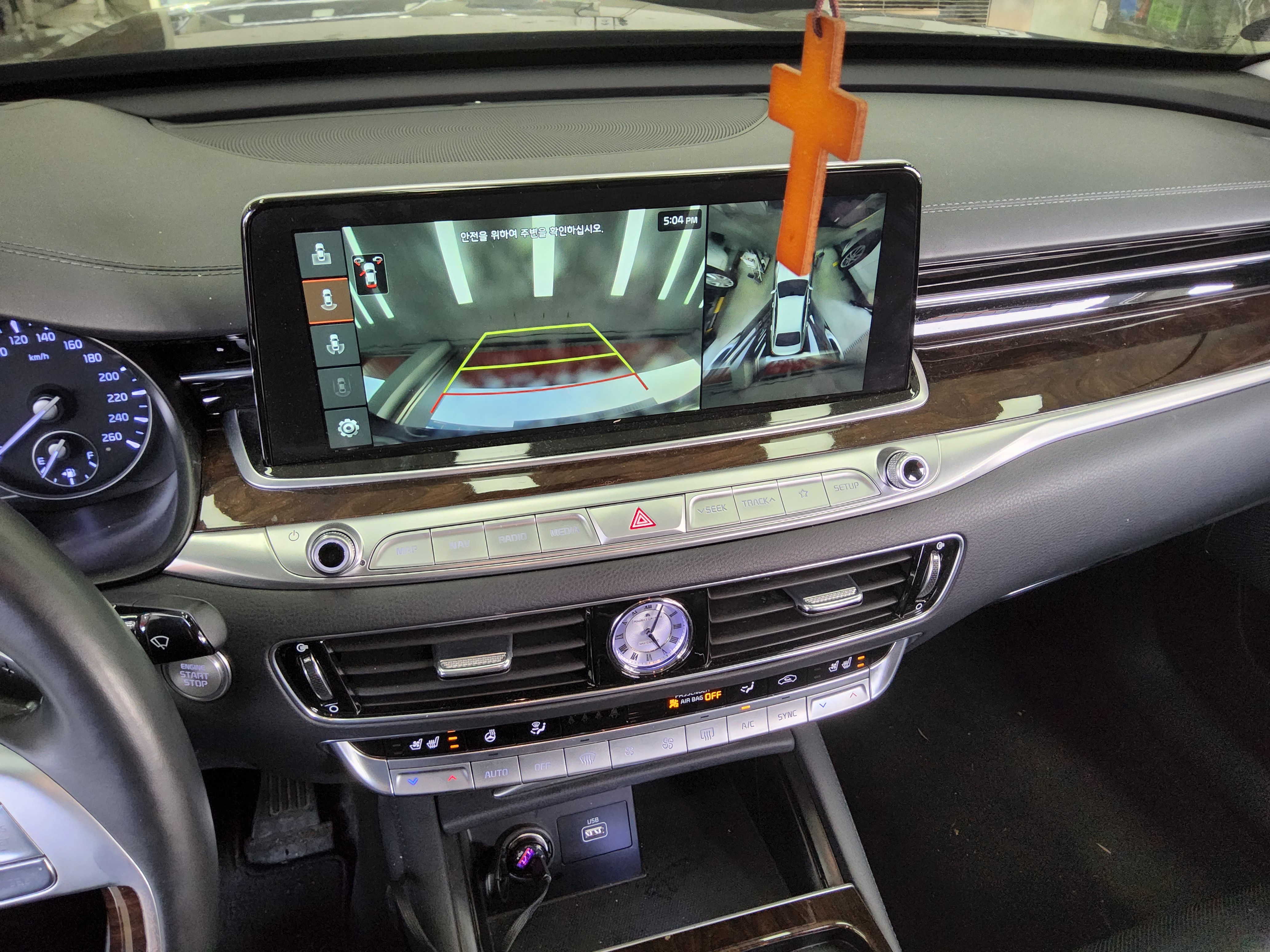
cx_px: 635
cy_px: 476
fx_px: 917
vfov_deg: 54.9
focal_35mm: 25
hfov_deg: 69.4
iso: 400
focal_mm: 3.08
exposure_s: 1/120
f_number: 2
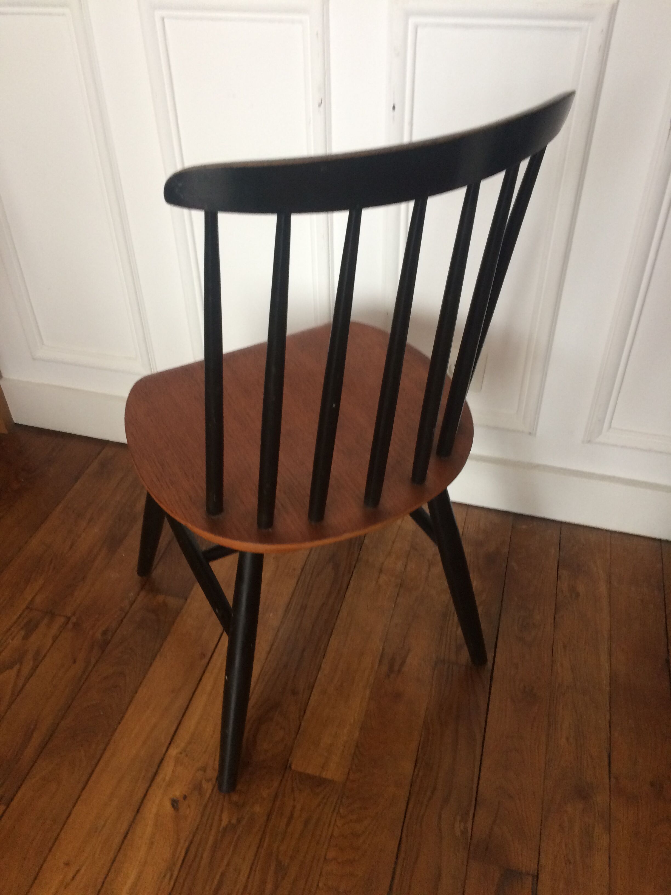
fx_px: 750
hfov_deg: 48.2
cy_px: 448
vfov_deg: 61.7
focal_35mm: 29
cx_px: 336
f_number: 2.2
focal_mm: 4.15
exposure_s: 1/33
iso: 160
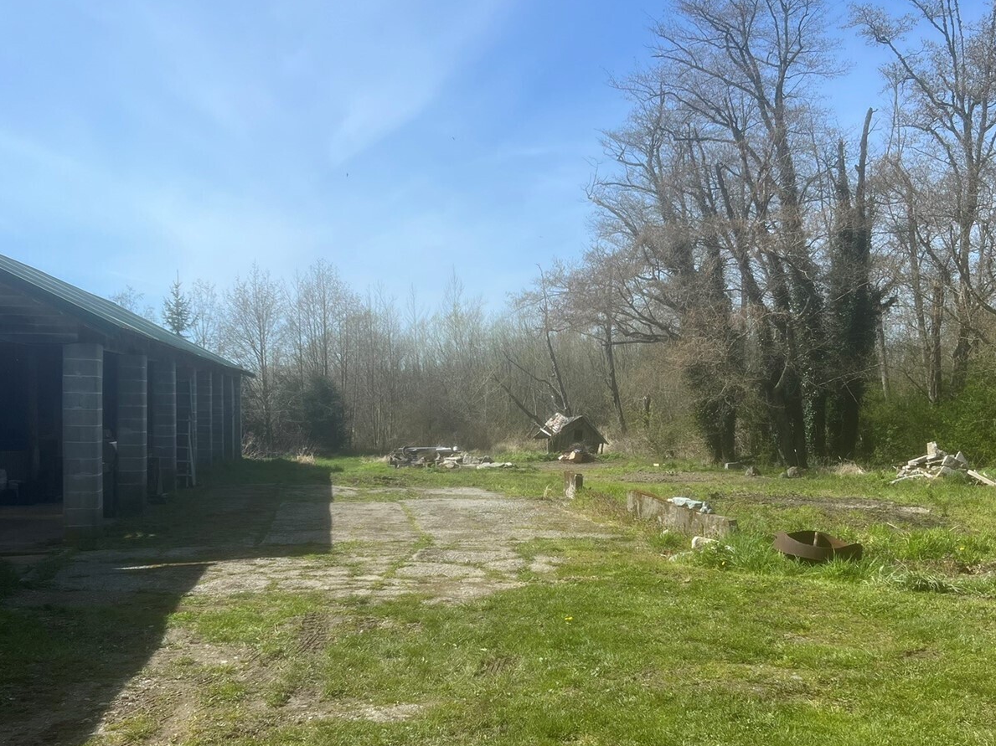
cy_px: 443
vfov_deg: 40.5
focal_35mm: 35
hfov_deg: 52.6
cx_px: 548
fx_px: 1007
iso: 50
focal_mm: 5.7
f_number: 1.5
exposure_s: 1/3704
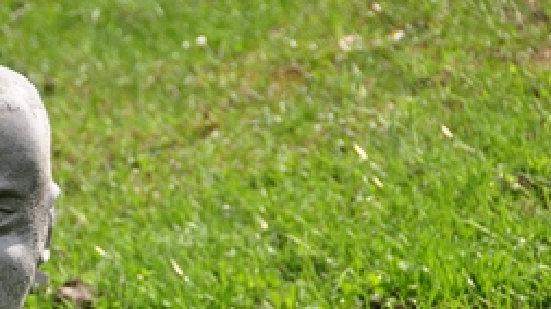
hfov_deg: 6.6
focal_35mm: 326
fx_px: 4760
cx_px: -58
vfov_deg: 3.7
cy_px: 379
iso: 200
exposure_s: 1/640
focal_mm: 82
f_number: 6.3
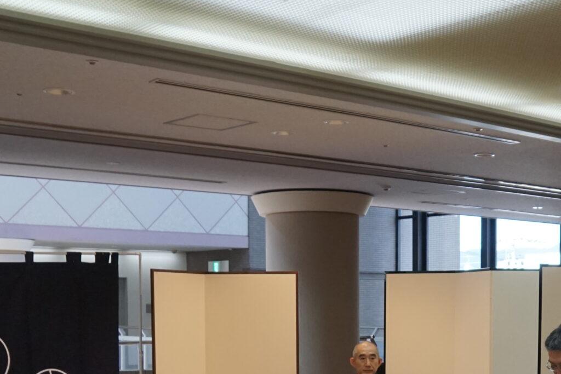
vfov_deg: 21.7
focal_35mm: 60
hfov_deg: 32.6
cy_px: 386
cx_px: 438
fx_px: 935
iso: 1000
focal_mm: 16
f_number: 4
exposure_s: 1/160
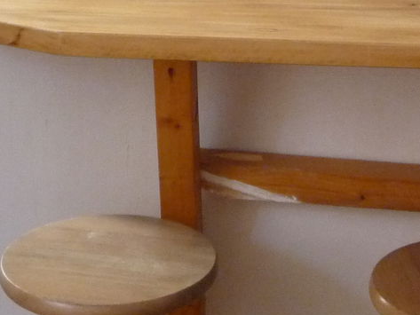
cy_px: -156
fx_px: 1396
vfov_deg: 12.3
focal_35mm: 115
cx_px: 369
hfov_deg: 16.9
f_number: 3.6
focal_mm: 5.6
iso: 400
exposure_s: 1/30
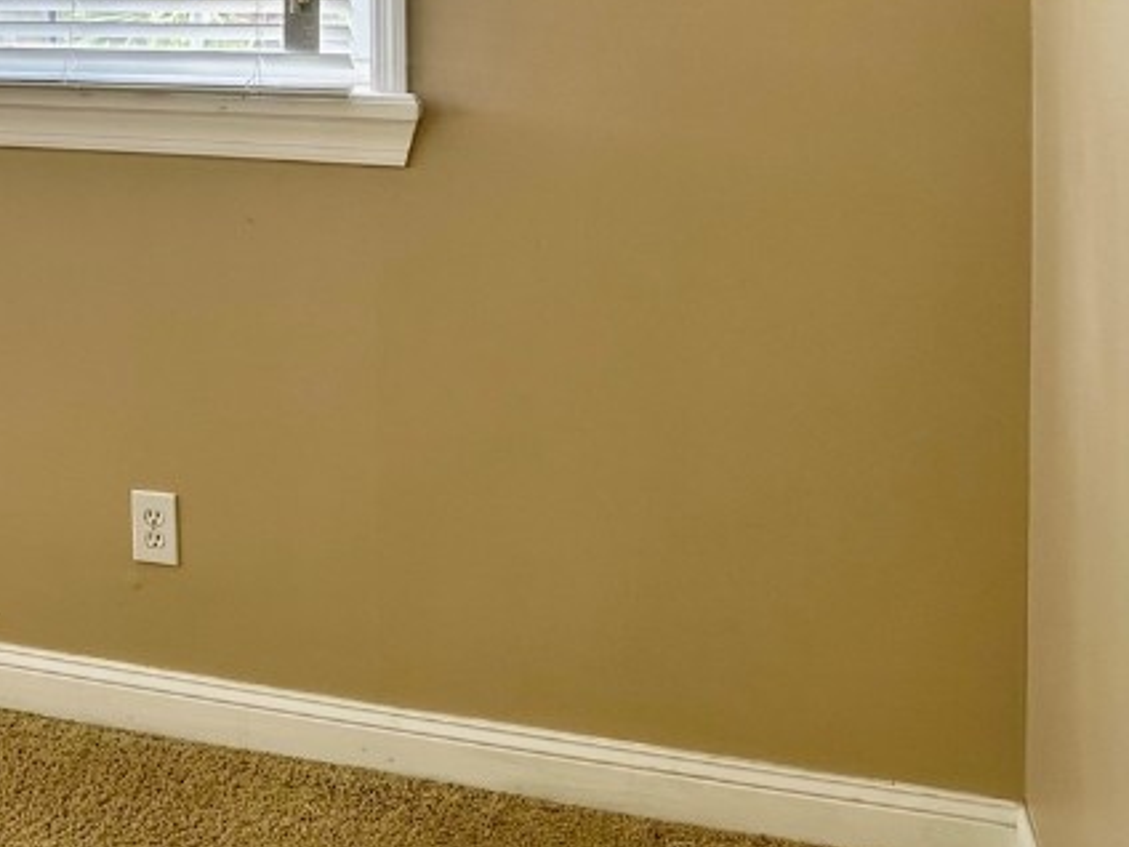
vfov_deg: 23.9
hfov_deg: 29.9
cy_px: -37
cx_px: -107
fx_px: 1892
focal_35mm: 58
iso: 64
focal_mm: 6.86
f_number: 1.78
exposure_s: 1/200
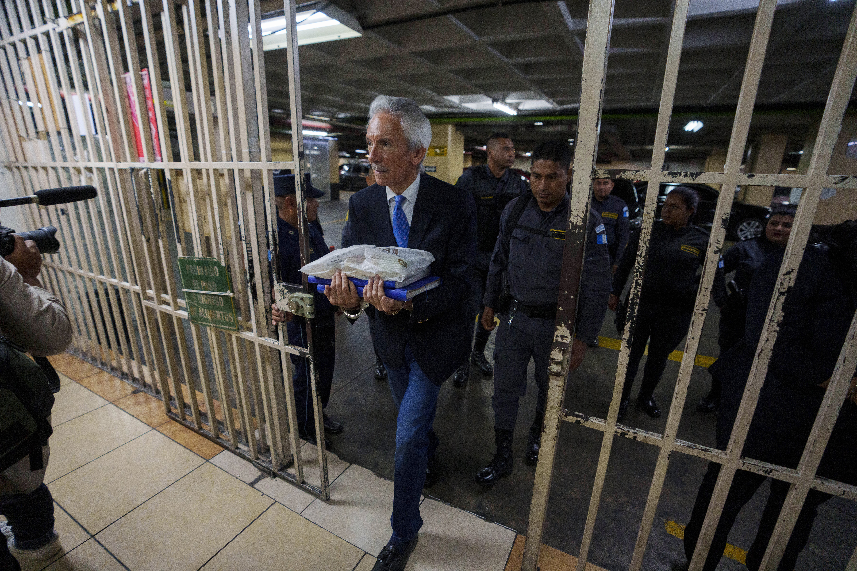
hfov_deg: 96.7
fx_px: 381
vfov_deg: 73.7
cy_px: 286
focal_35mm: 16
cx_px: 428
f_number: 2.8
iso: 1600
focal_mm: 16
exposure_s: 1/400
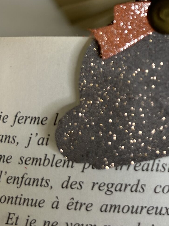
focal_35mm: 69
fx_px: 449
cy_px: 61
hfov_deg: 20.4
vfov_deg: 27.8
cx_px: 179
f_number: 1.5
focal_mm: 5.7
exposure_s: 1/100
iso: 32
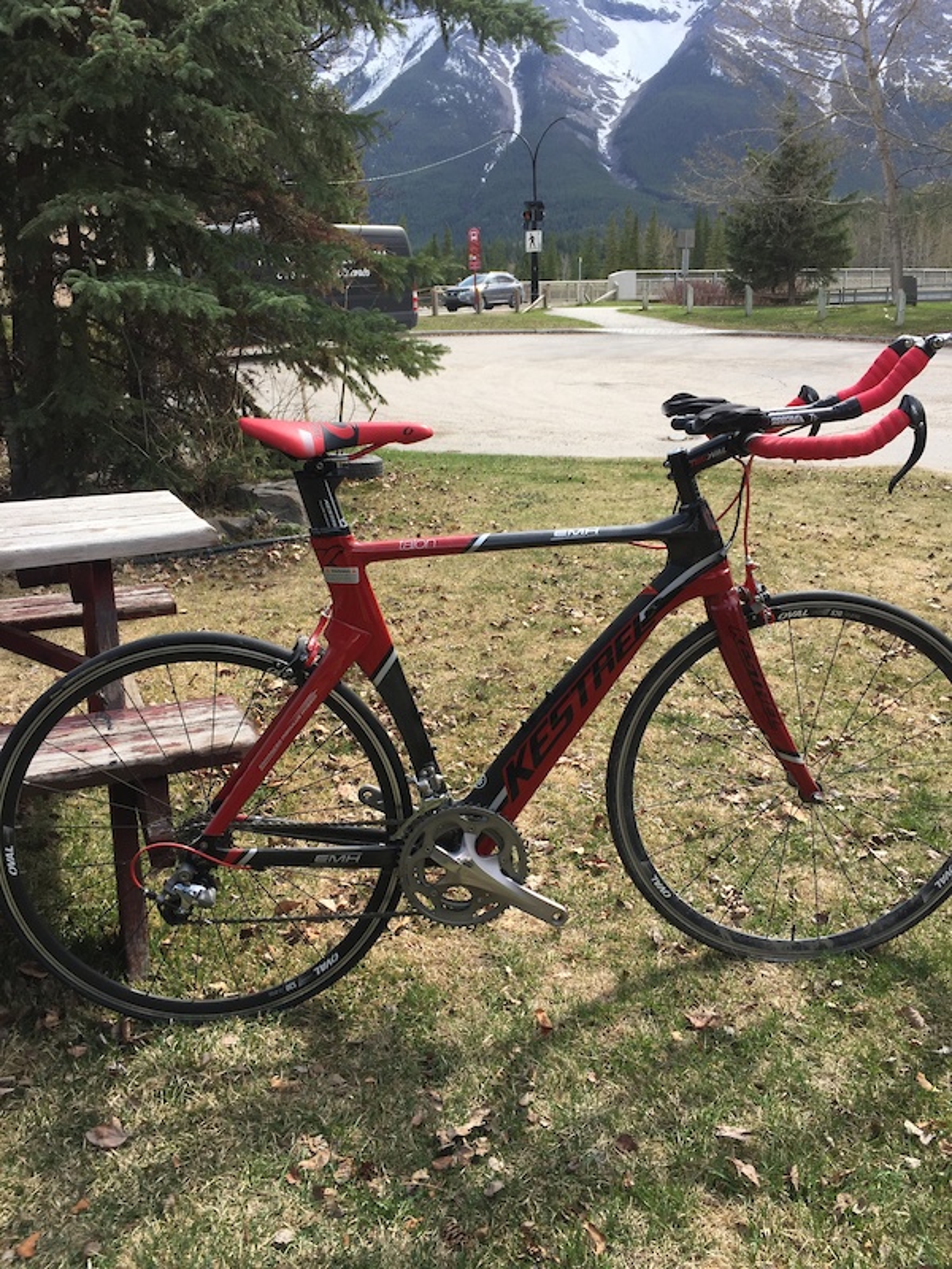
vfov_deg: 61.7
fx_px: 1063
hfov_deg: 48.2
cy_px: 634
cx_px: 476
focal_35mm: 29
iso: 32
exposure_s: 1/732
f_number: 2.2
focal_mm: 4.15
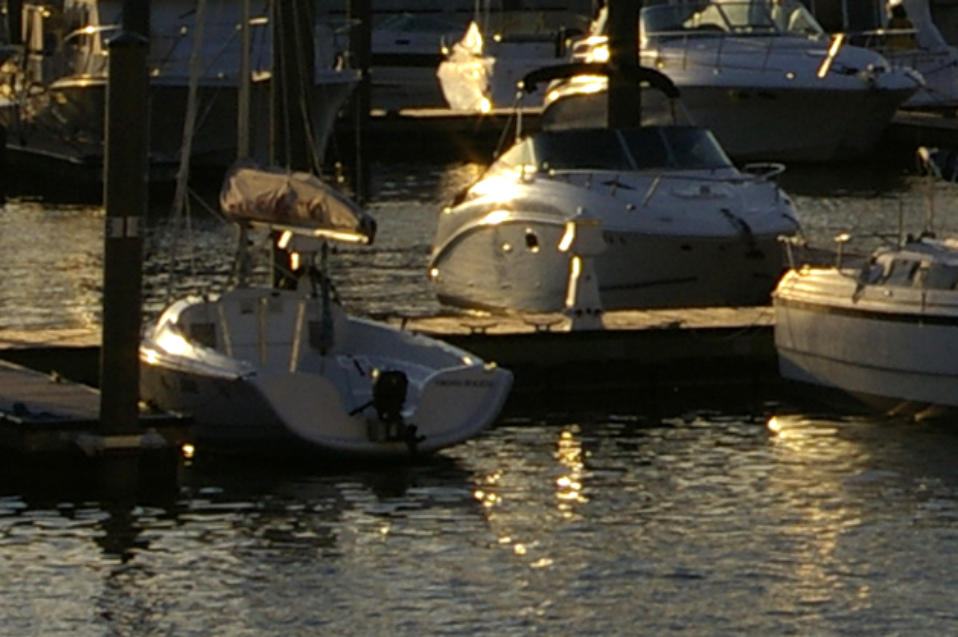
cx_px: 1691
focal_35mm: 308
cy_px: -669
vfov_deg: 4.4
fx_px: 8198
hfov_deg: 6.5
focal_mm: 43
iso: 200
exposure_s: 1/125
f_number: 19
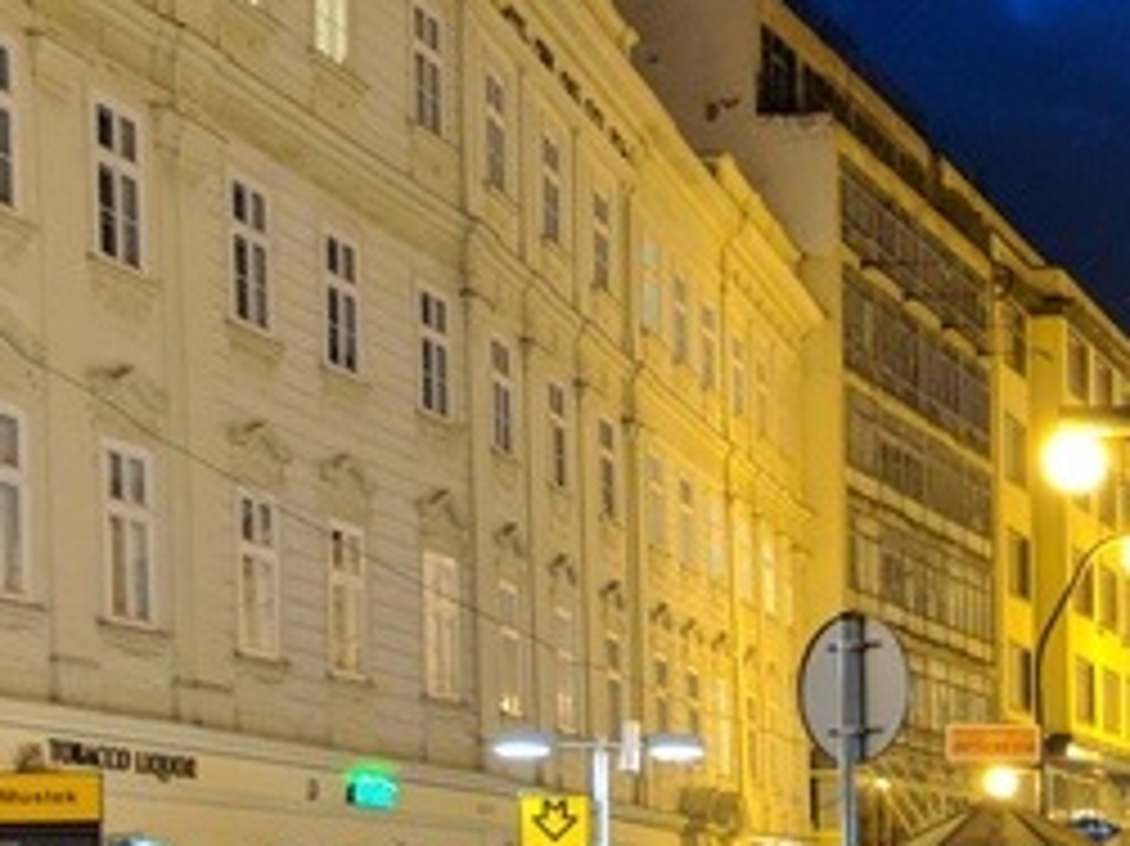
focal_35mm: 92
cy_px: 871
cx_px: 1513
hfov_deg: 19.5
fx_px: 3002
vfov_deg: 15.7
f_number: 1.8
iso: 400
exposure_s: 1/33.4
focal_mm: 4.44
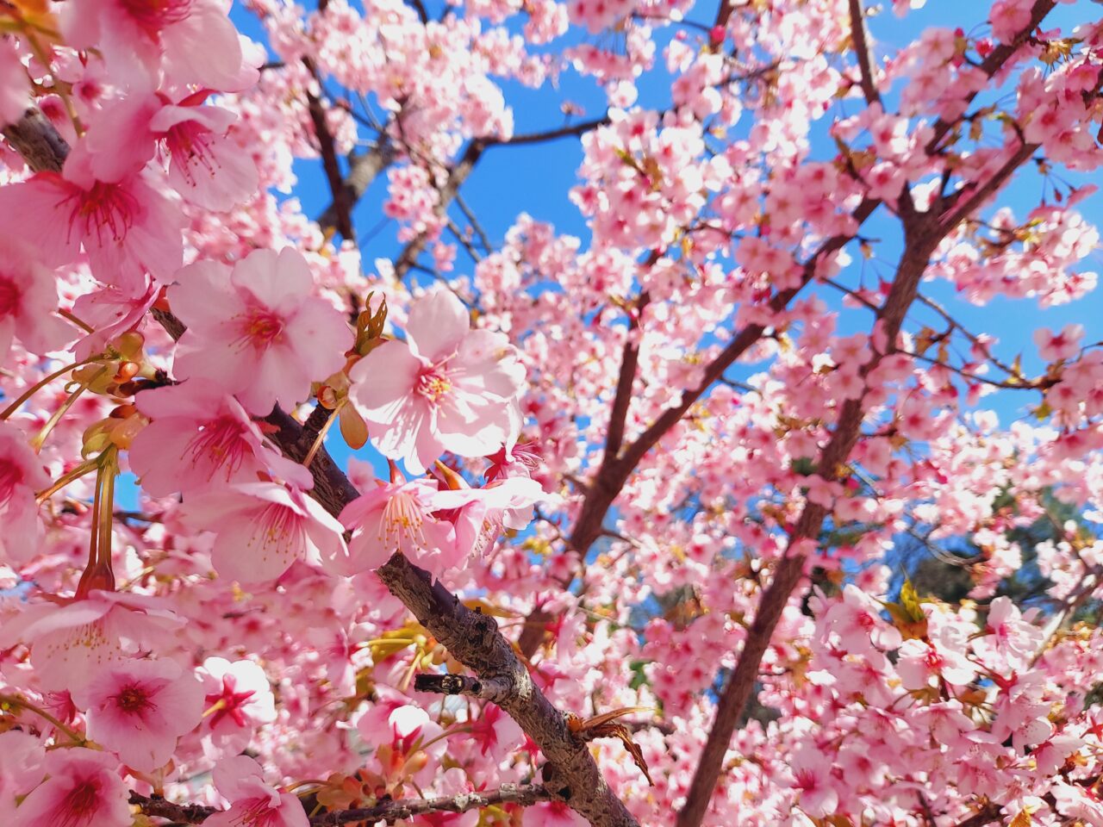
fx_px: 797
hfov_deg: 69.4
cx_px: 552
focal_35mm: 25
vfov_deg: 54.9
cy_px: 414
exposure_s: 1/729
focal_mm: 4.6
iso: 50
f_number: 2
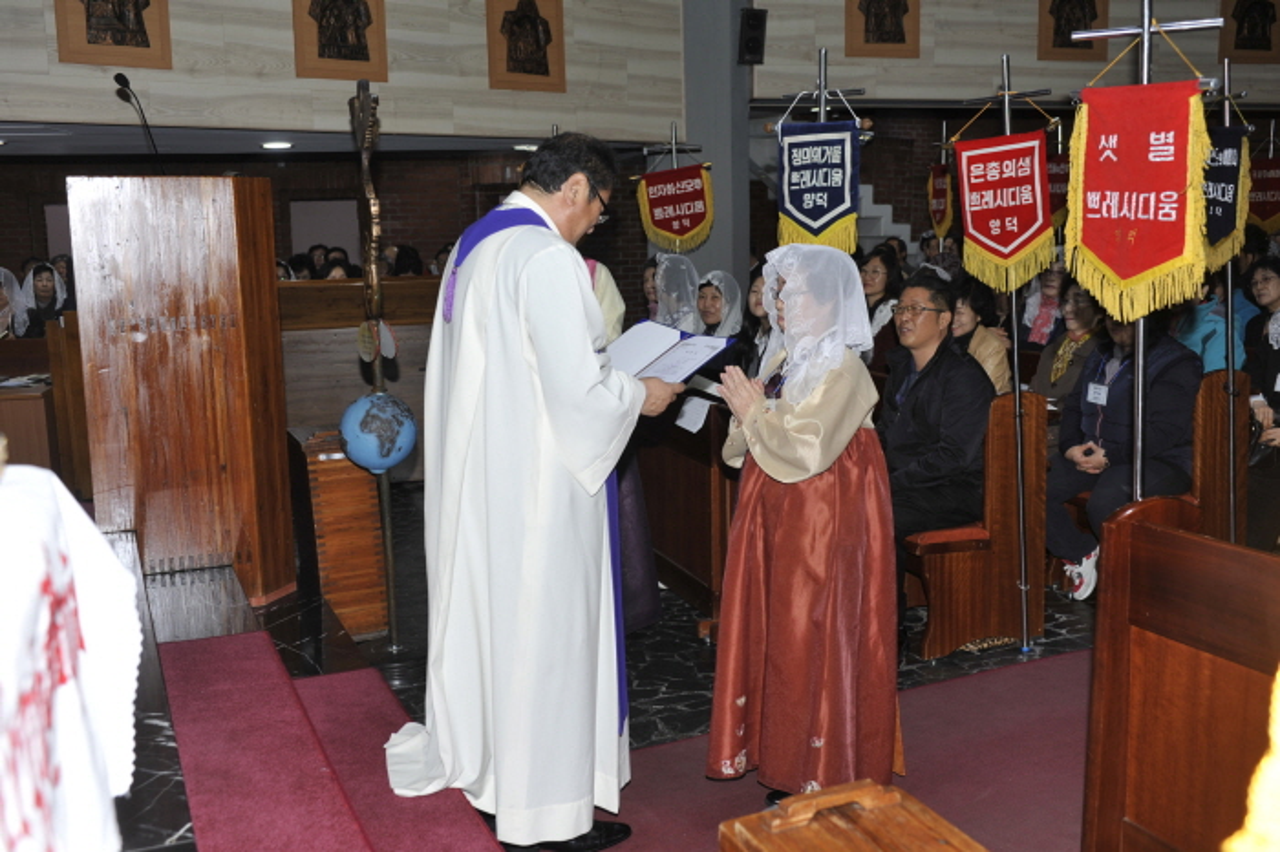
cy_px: 426
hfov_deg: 50.7
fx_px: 1350
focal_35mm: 38
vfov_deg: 35.0
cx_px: 640
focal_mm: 38
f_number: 5.6
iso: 200
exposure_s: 1/60
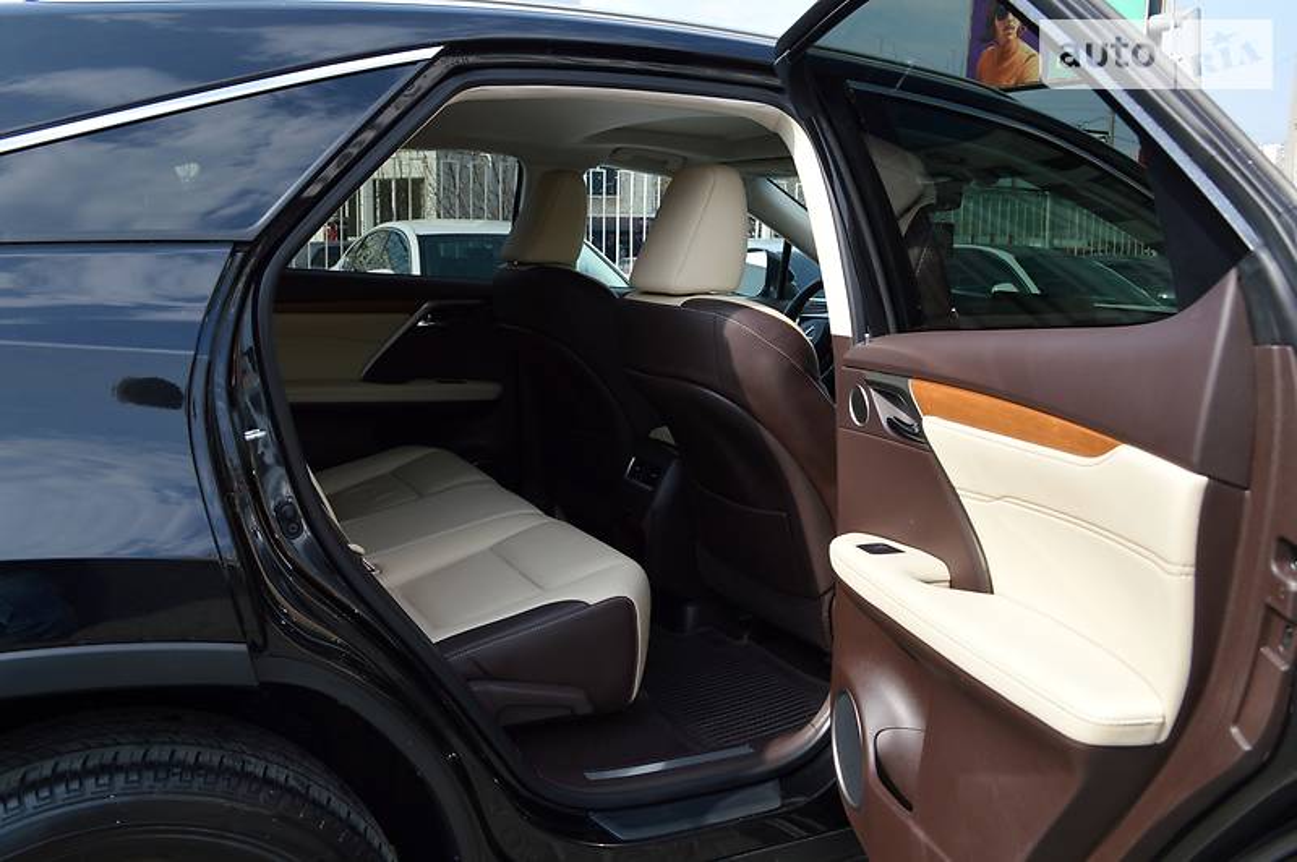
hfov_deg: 62.0
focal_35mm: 30
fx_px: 1080
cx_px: 648
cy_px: 431
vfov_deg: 43.5
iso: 100
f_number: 6.3
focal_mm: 20
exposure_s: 1/160
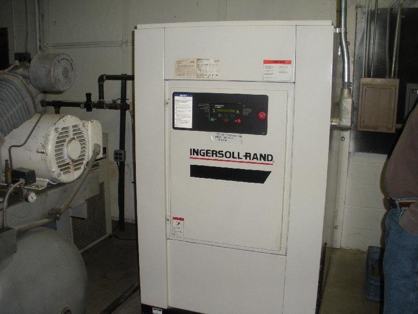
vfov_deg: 39.7
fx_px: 435
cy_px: 157
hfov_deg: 51.4
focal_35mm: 36
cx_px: 209
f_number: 3.5
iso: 163
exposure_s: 1/60
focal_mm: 6.3
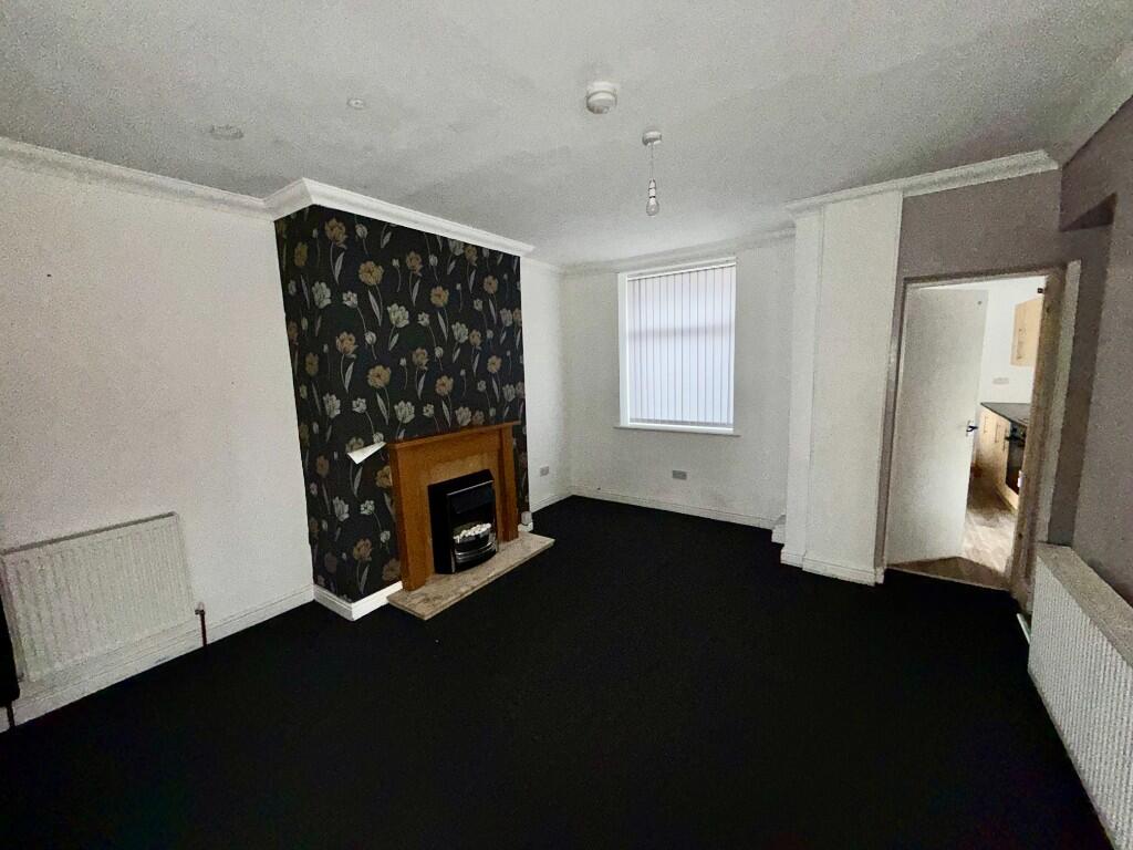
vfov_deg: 85.7
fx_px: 458
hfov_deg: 102.1
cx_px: 566
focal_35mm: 14
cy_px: 425
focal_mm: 2.22
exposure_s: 1/57
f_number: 2.2
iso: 160
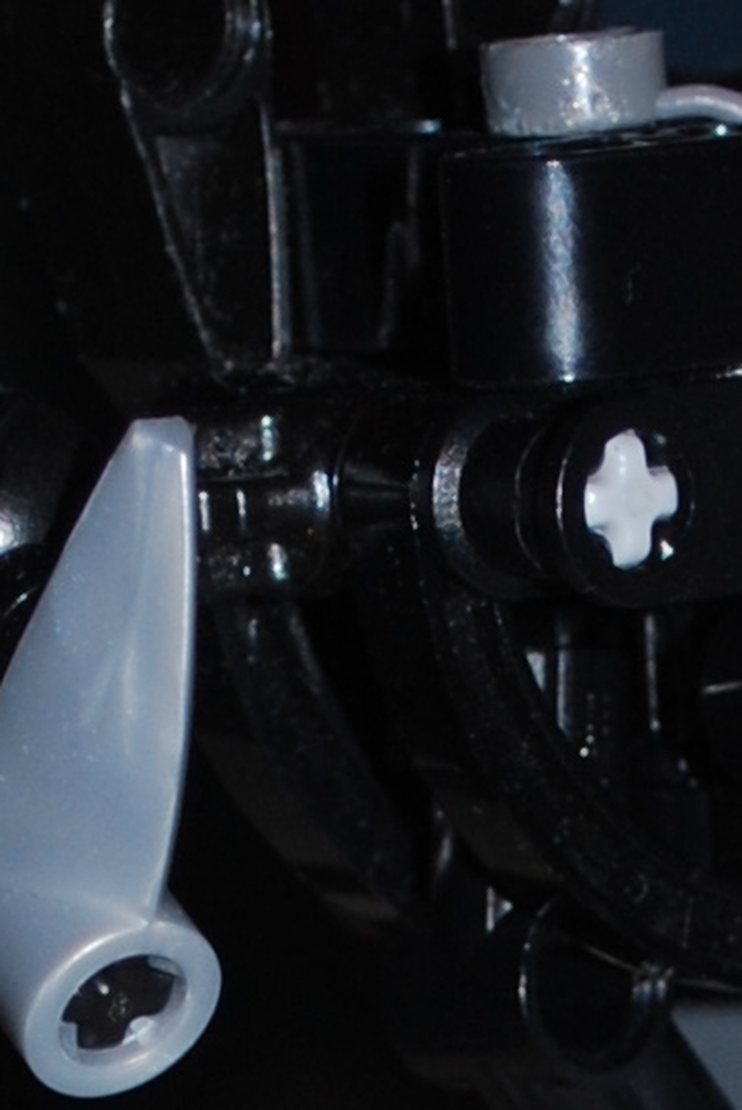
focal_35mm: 364
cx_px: 908
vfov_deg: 5.5
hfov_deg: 3.8
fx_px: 11231
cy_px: 2238
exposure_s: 1/60
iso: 200
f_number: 5
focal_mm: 34
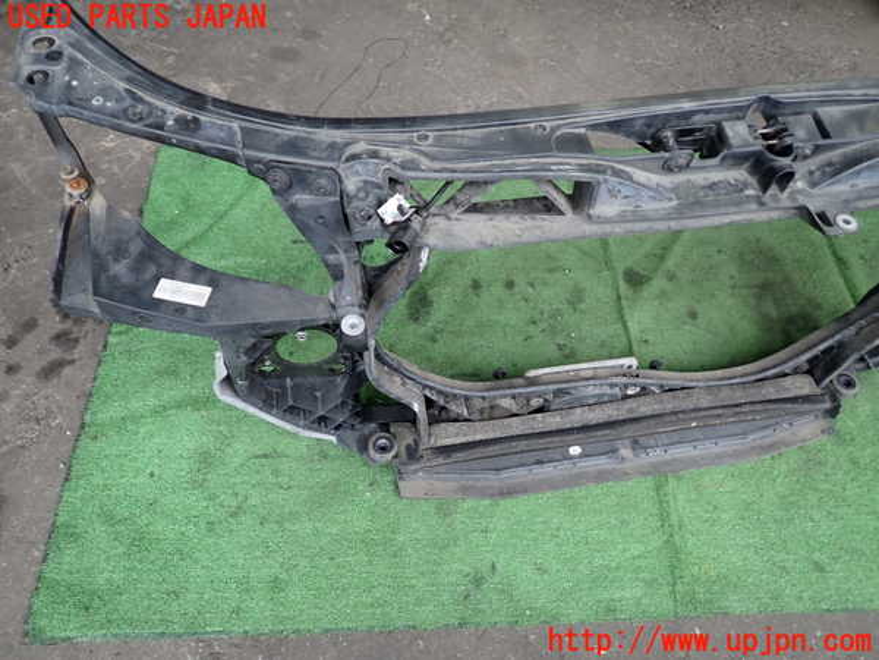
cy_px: 330
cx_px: 440
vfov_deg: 54.9
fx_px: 635
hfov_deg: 69.4
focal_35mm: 25
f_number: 2
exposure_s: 1/100
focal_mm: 4.5
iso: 200
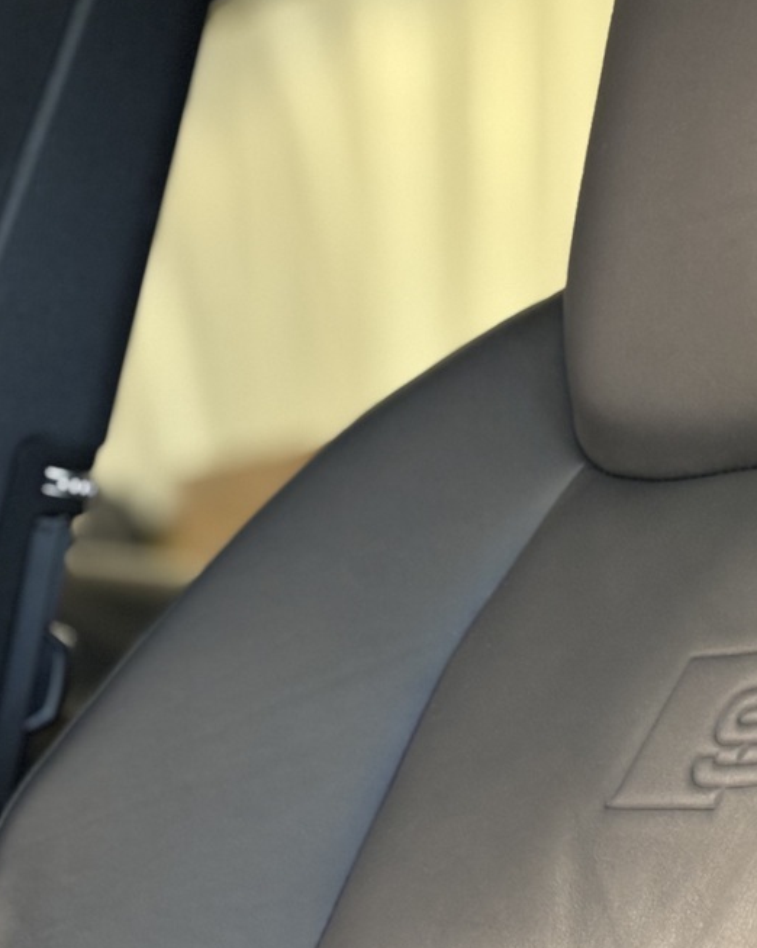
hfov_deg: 13.7
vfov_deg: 17.0
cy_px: 752
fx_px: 3138
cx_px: 447
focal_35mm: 112
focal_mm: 5.96
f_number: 1.6
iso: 320
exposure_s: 1/25
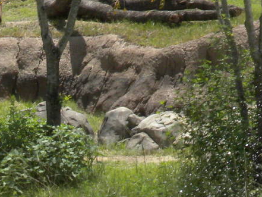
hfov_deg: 7.5
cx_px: -65
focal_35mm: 261
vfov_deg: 5.6
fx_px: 1976
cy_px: 301
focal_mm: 12.7
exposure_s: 1/597
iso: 127
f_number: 5
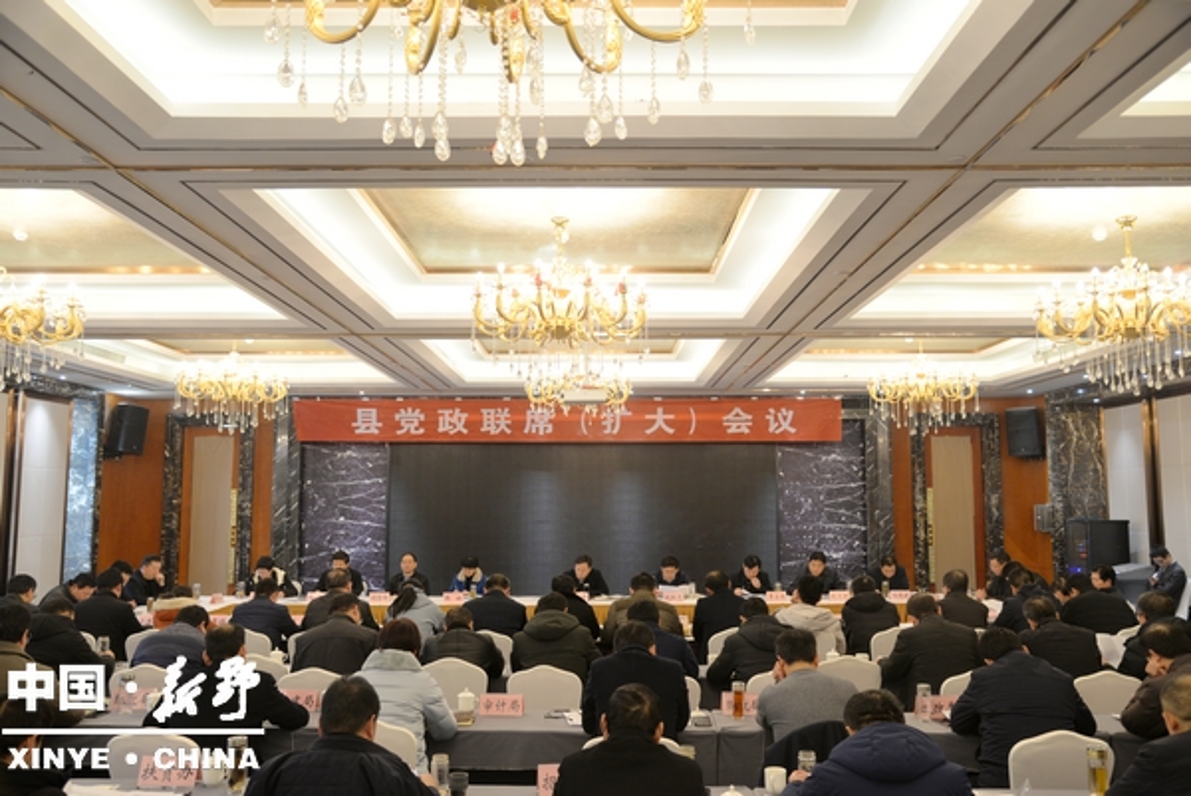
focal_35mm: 30
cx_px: 596
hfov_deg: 61.9
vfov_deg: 43.7
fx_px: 993
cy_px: 398
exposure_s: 1/25
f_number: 4
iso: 800
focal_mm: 30
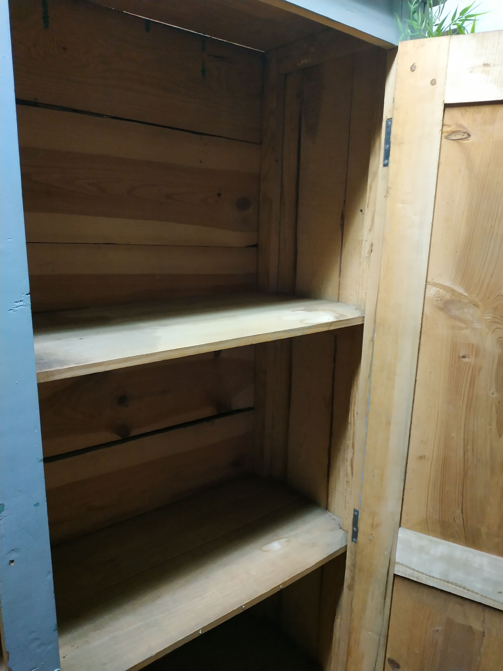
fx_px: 465
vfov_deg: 71.6
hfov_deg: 56.8
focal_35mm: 24
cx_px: 252
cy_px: 336
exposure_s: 1/20
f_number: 1.9
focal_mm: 3.94
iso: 400
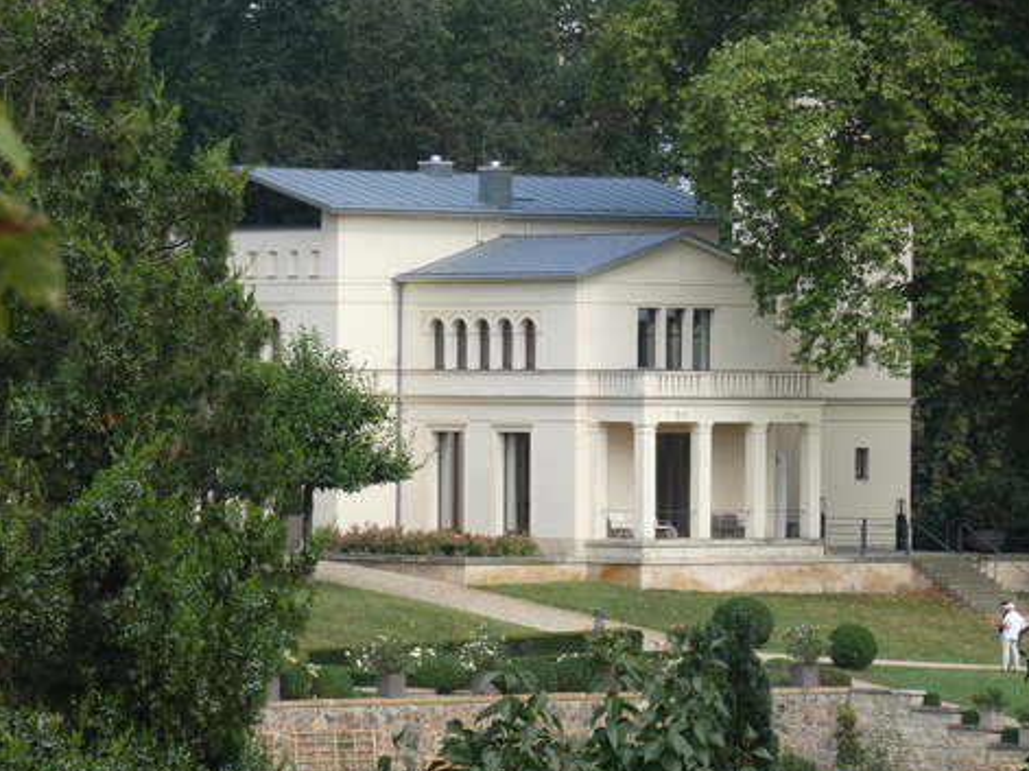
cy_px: 380
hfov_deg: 7.7
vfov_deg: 5.8
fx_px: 7638
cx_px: 627
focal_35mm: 257
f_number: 5.5
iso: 80
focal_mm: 33.9
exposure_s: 1/200
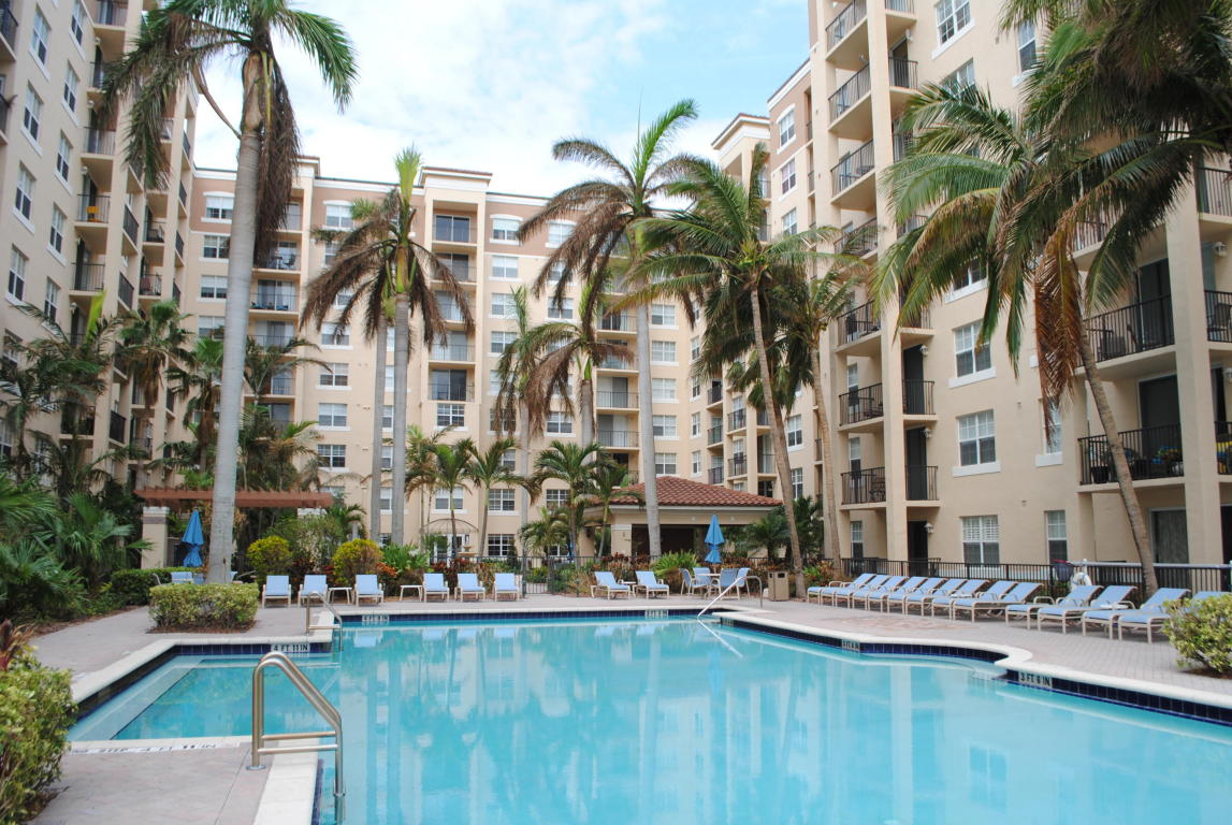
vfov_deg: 48.1
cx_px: 616
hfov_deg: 67.3
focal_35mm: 27
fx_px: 925
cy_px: 412
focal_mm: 18
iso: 100
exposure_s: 1/200
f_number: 7.1
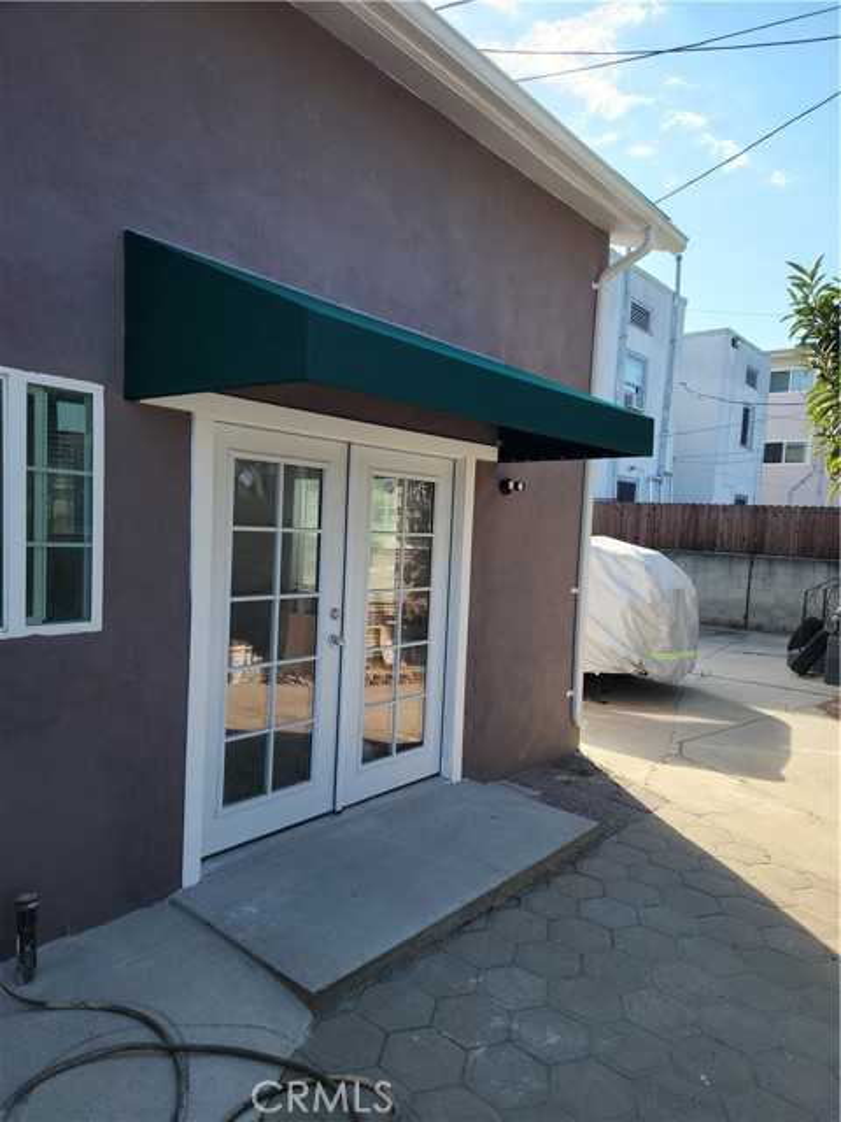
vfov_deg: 73.9
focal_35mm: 23
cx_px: 420
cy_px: 561
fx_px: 745
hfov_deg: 58.9
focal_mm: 5.4
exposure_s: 1/574
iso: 20
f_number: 1.8
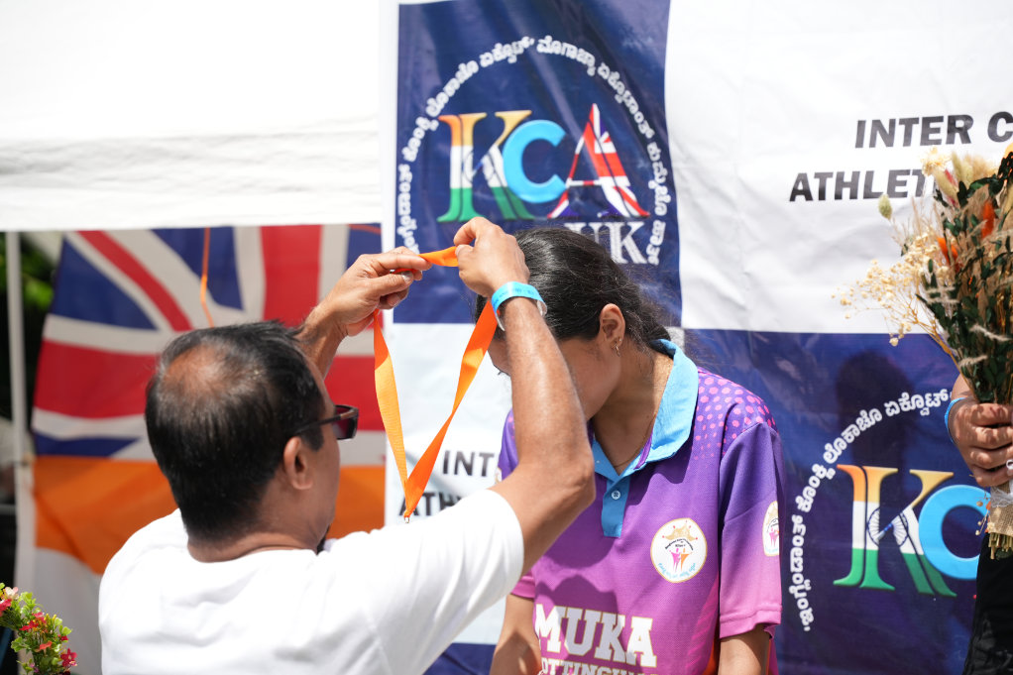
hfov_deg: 28.8
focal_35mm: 70
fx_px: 1969
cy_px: 338
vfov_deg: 19.5
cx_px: 506
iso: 250
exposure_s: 1/4000
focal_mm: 70
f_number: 2.8
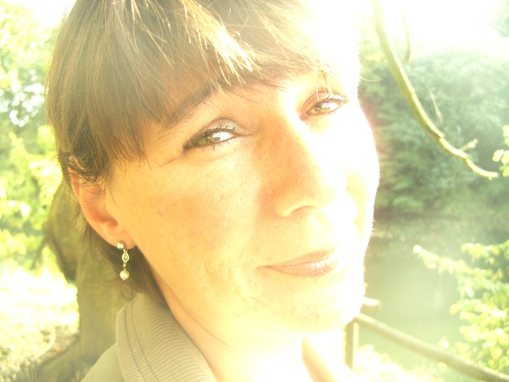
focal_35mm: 37
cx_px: 254
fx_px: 544
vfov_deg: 38.7
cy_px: 191
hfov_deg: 50.1
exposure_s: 1/200
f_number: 2.8
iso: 400
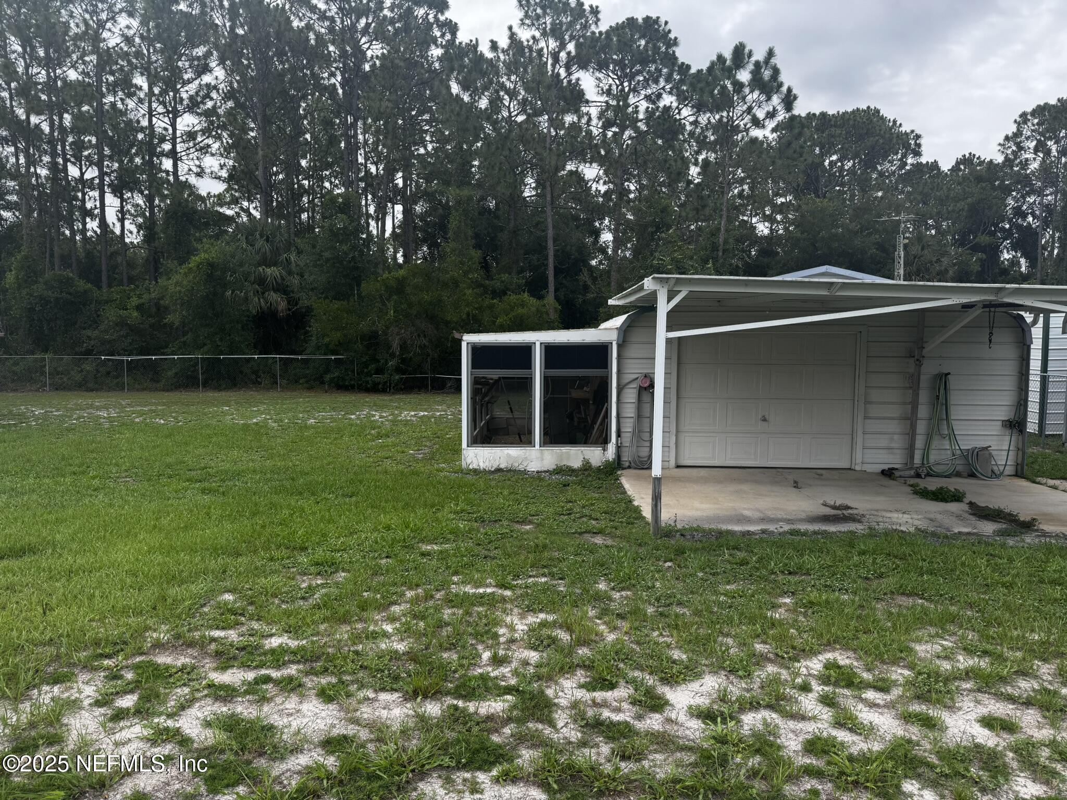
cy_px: 400
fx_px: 740
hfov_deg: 71.6
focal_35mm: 24
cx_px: 534
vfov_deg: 56.8
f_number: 1.78
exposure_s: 1/802
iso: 80
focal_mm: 6.76
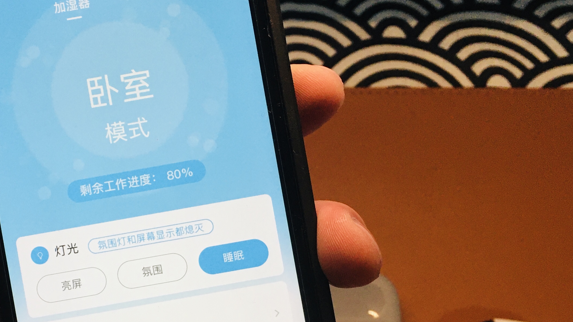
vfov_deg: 19.9
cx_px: 122
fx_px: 912
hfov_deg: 33.9
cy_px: 237
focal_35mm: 60
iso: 50
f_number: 2.2
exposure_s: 1/33
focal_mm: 4.15
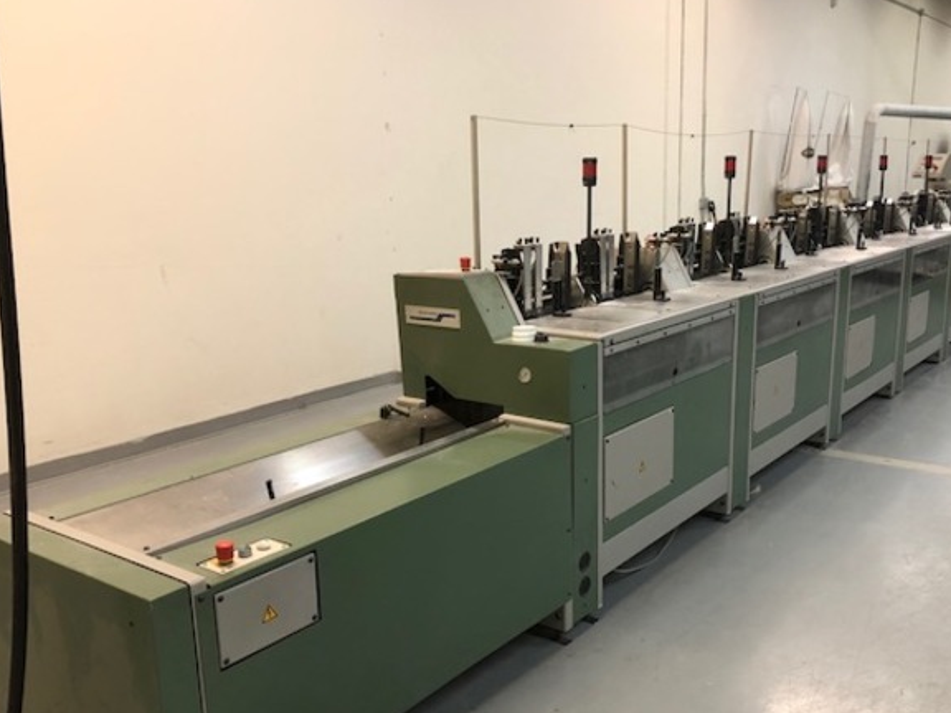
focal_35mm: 34
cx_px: 560
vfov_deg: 41.7
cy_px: 410
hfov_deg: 53.7
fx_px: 934
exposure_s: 1/15
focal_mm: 3.99
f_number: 1.8
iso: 50
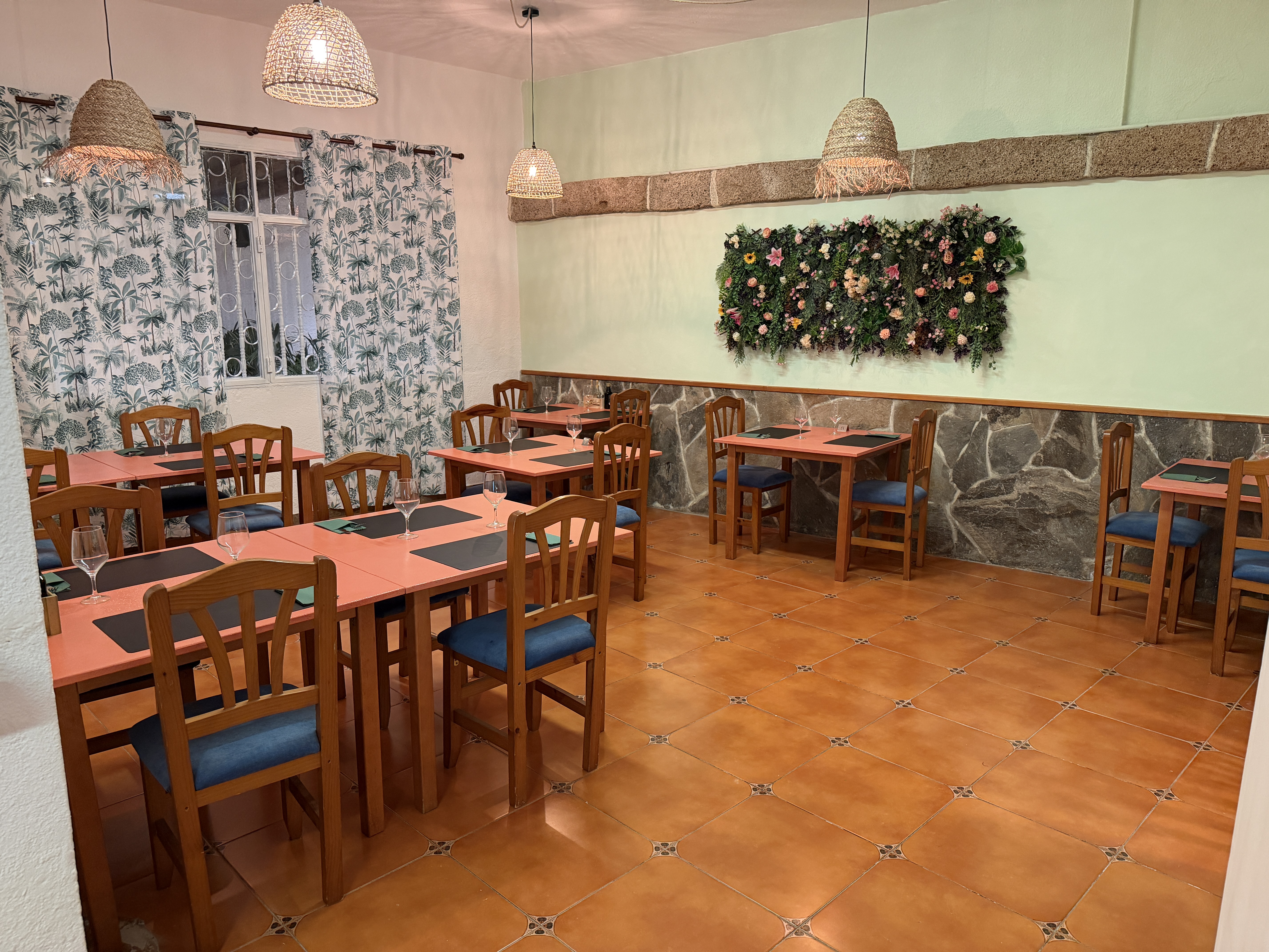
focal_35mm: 24
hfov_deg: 71.6
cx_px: 634
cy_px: 476
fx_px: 880
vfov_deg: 56.8
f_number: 1.78
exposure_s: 1/50
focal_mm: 6.76
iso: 500
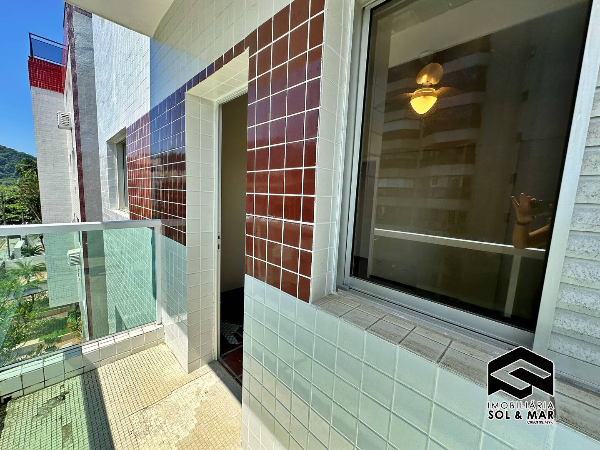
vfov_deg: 85.7
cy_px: 225
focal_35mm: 14
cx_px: 300
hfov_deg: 102.1
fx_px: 243
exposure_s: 1/703
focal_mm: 2.22
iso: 40
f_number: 2.2
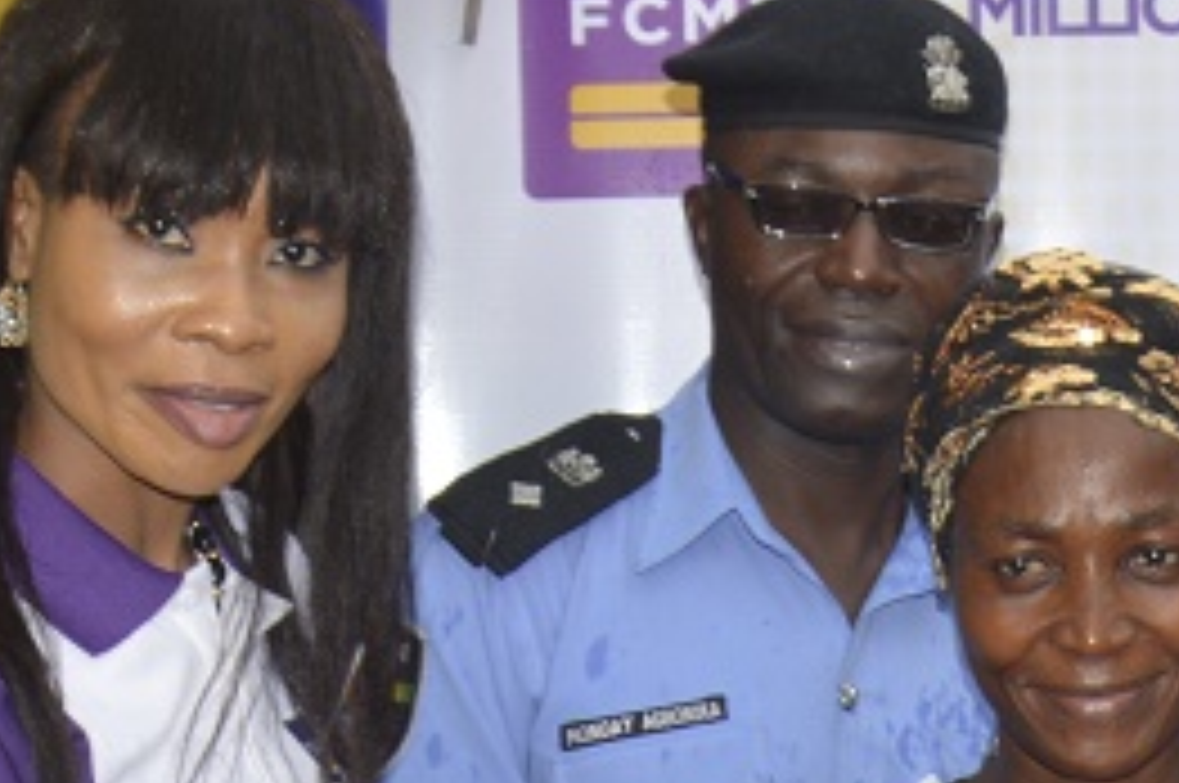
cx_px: 1143
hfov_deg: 17.0
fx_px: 3860
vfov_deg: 11.6
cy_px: 580
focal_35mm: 118
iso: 200
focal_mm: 20
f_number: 10
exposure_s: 1/80
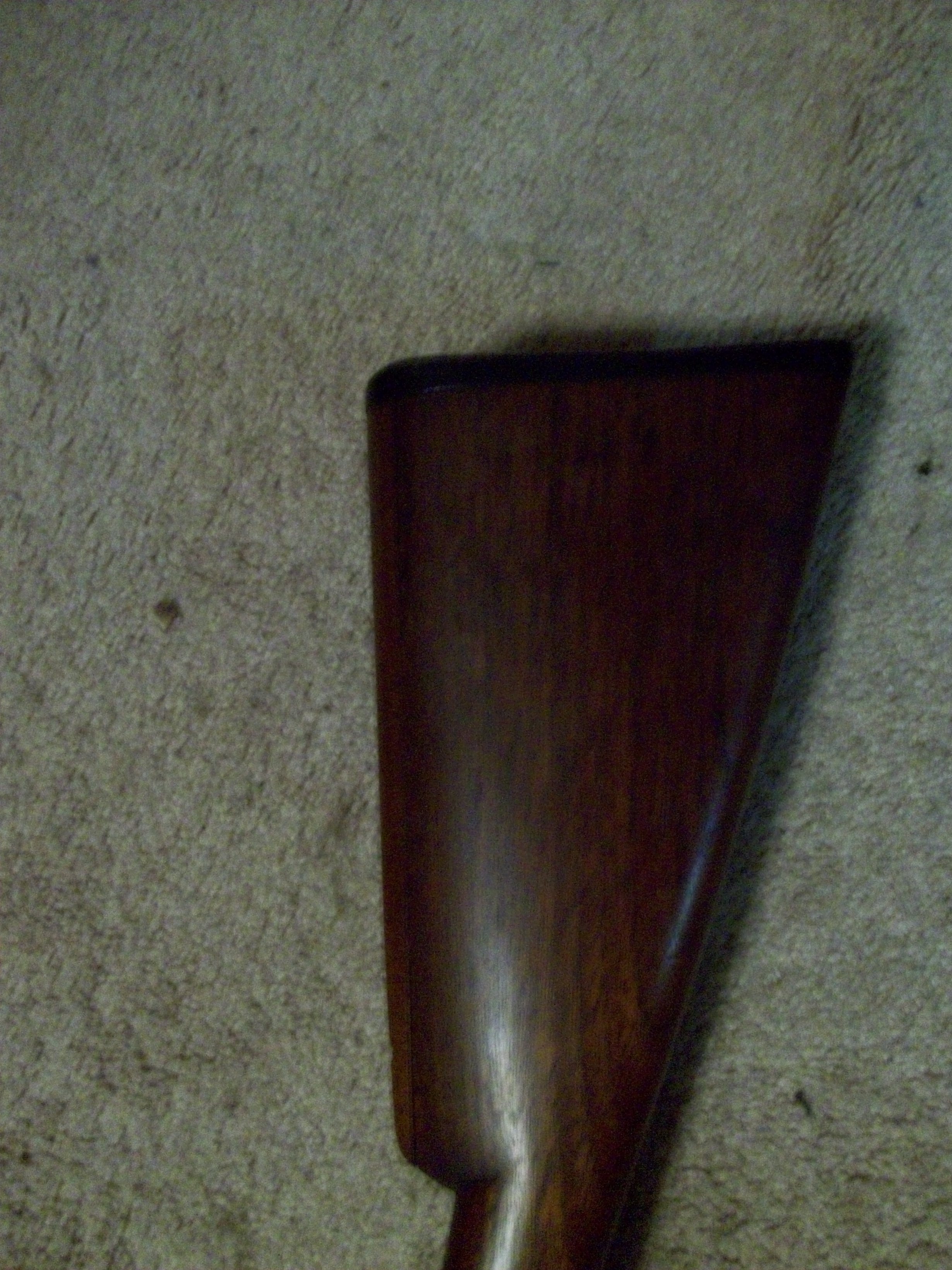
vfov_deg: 54.0
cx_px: 476
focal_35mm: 34
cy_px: 635
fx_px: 1247
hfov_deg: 41.8
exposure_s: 1/8
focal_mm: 5.7
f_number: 2.8
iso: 320
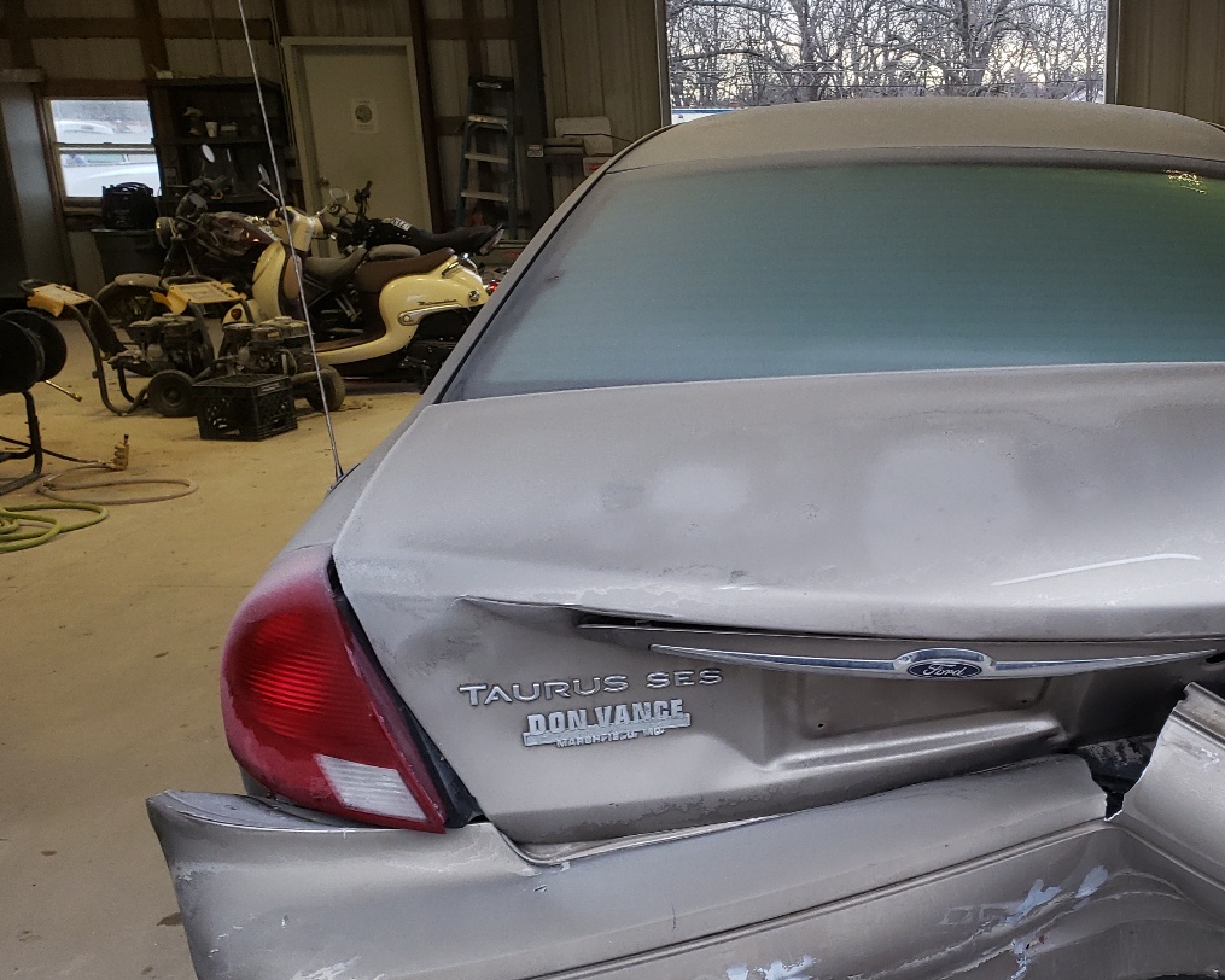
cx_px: 934
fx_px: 1450
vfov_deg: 37.1
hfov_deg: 44.1
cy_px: 626
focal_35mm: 40
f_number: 1.5
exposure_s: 1/120
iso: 87
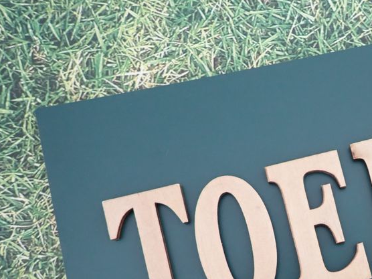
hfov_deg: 39.2
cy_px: 246
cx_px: 333
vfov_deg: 30.9
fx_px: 484
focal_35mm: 45
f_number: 2
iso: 250
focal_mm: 4.5
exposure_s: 1/30
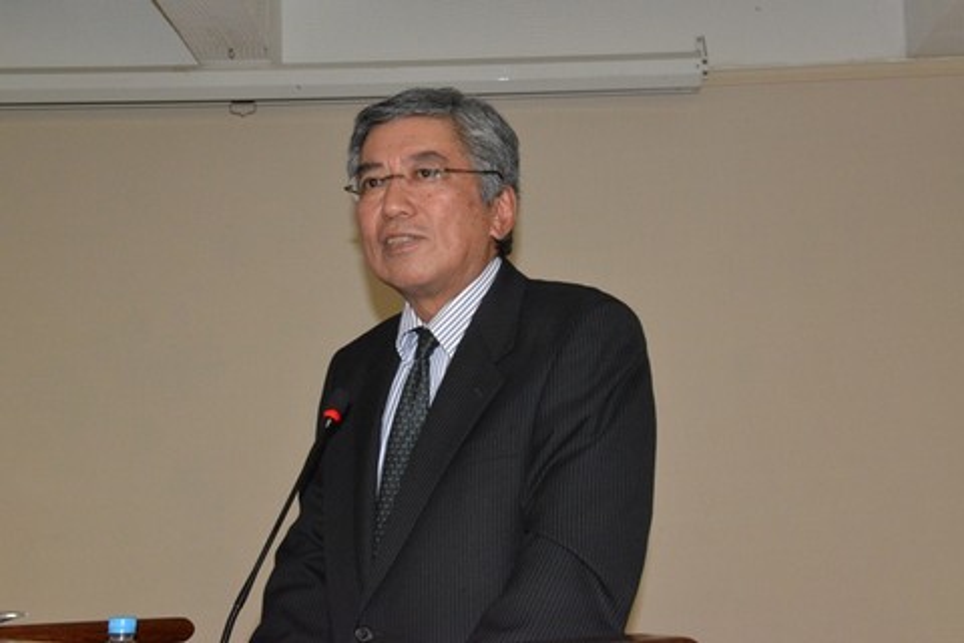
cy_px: 322
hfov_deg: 41.1
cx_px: 482
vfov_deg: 28.1
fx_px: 1285
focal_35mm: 48
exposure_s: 1/60
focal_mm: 48
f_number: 11
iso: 6400
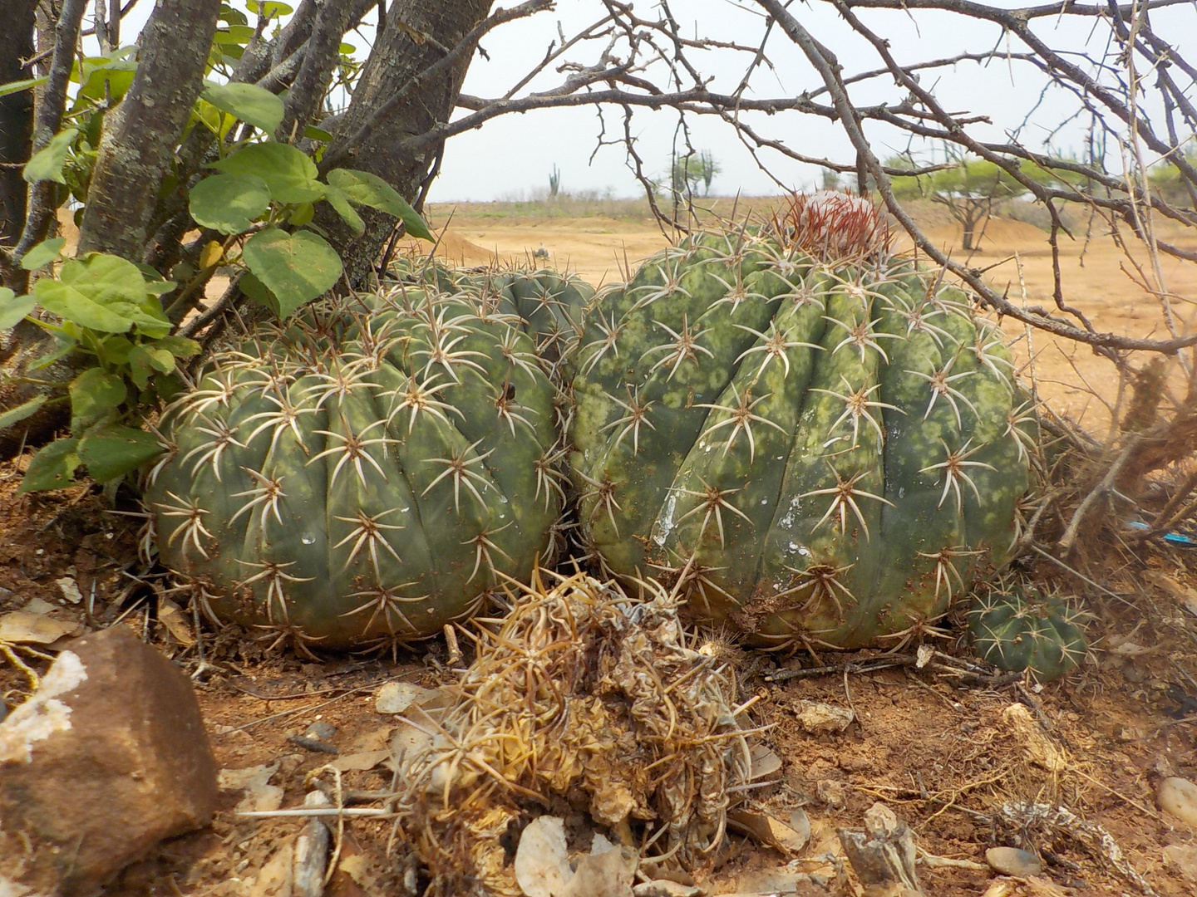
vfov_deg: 46.8
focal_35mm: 30
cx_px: 598
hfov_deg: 60.0
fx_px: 1037
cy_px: 448
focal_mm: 4.1
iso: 125
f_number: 3.3
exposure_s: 1/1000
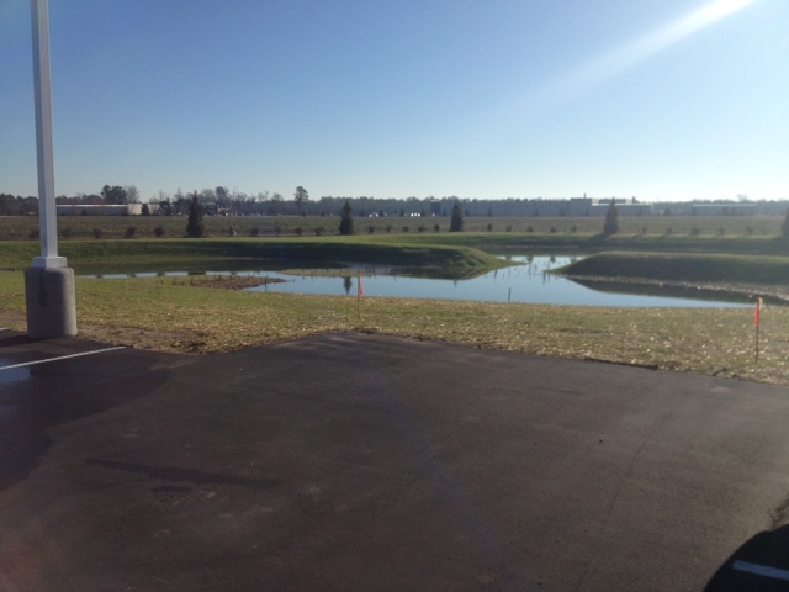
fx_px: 798
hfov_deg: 52.6
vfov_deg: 40.7
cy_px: 296
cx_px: 394
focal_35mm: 35
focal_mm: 4.28
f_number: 2.4
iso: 50
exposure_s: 1/2907
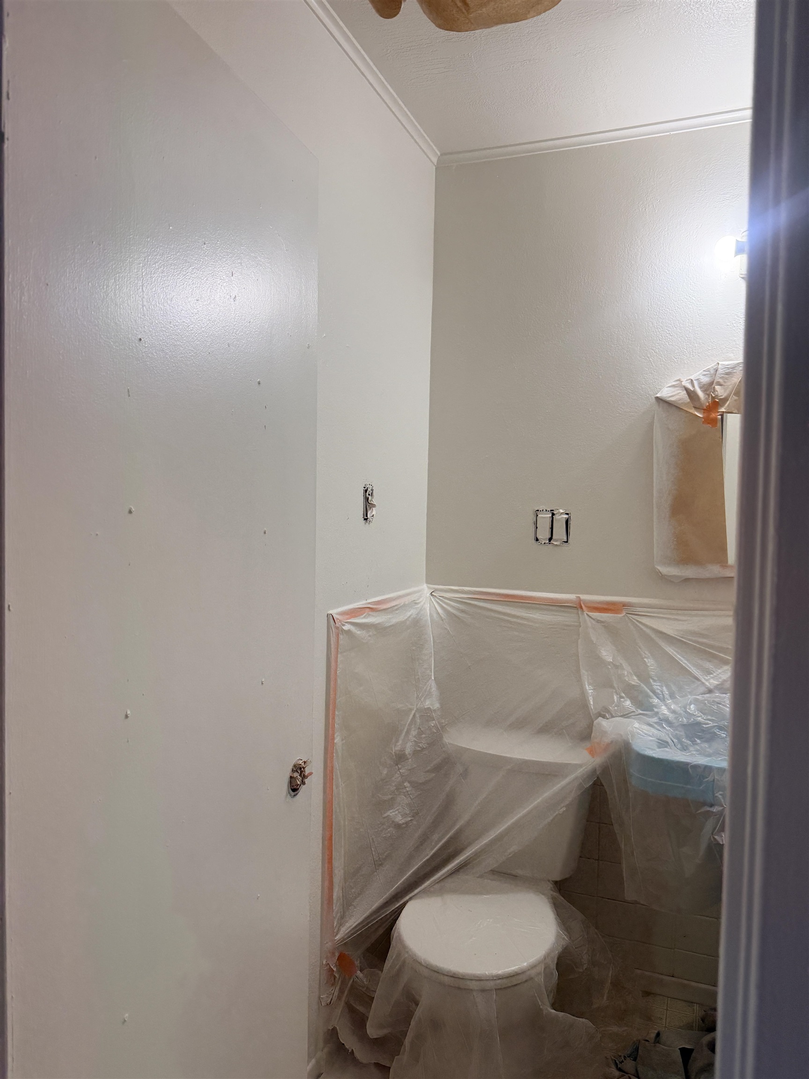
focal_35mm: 24
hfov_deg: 56.8
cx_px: 404
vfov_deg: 71.6
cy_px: 540
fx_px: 748
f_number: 1.78
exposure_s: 1/120
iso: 160
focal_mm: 6.76
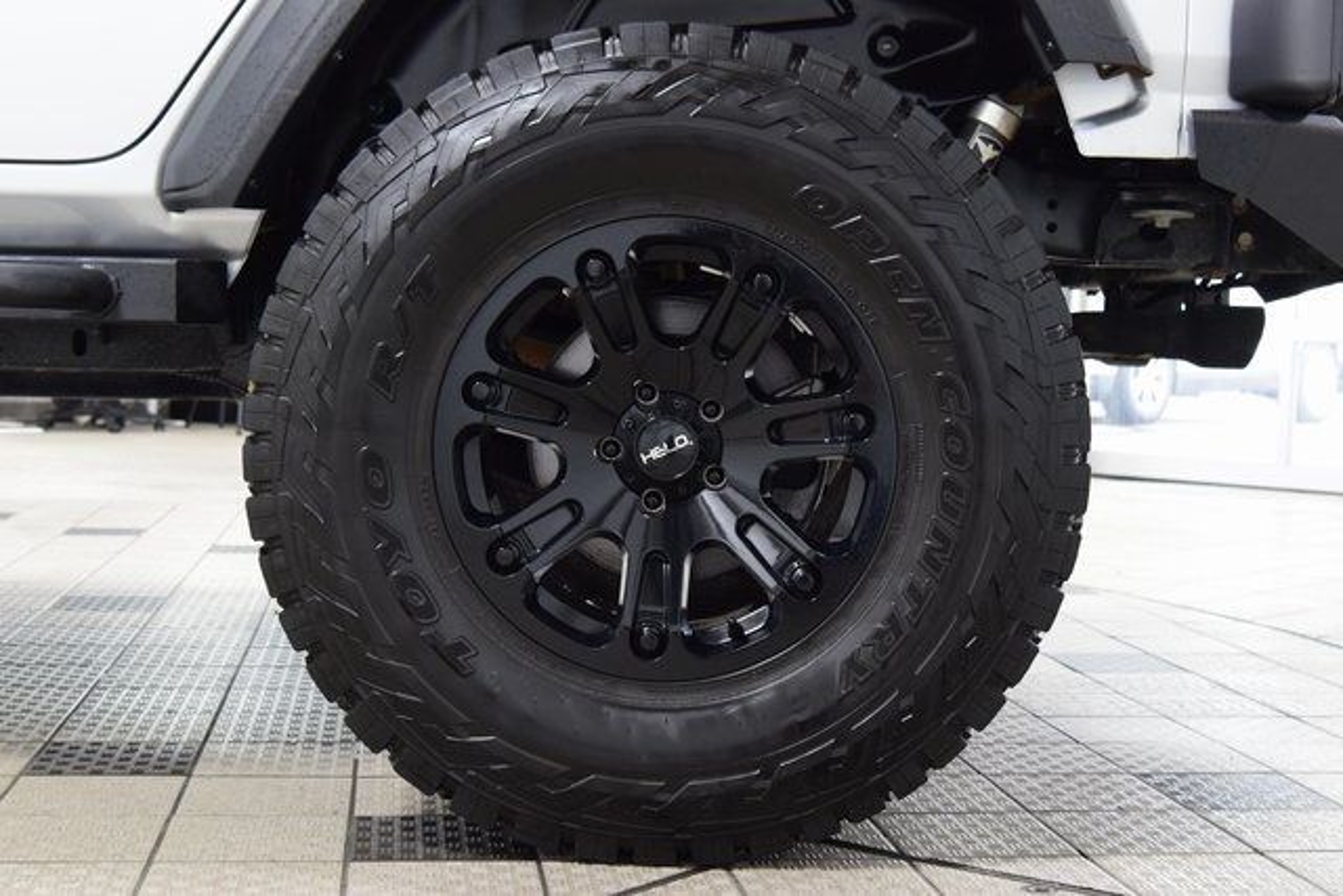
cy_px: 448
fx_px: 2015
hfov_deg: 36.9
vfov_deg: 25.1
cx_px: 672
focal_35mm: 54
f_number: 6.3
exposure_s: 1/15
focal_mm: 36
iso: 1600
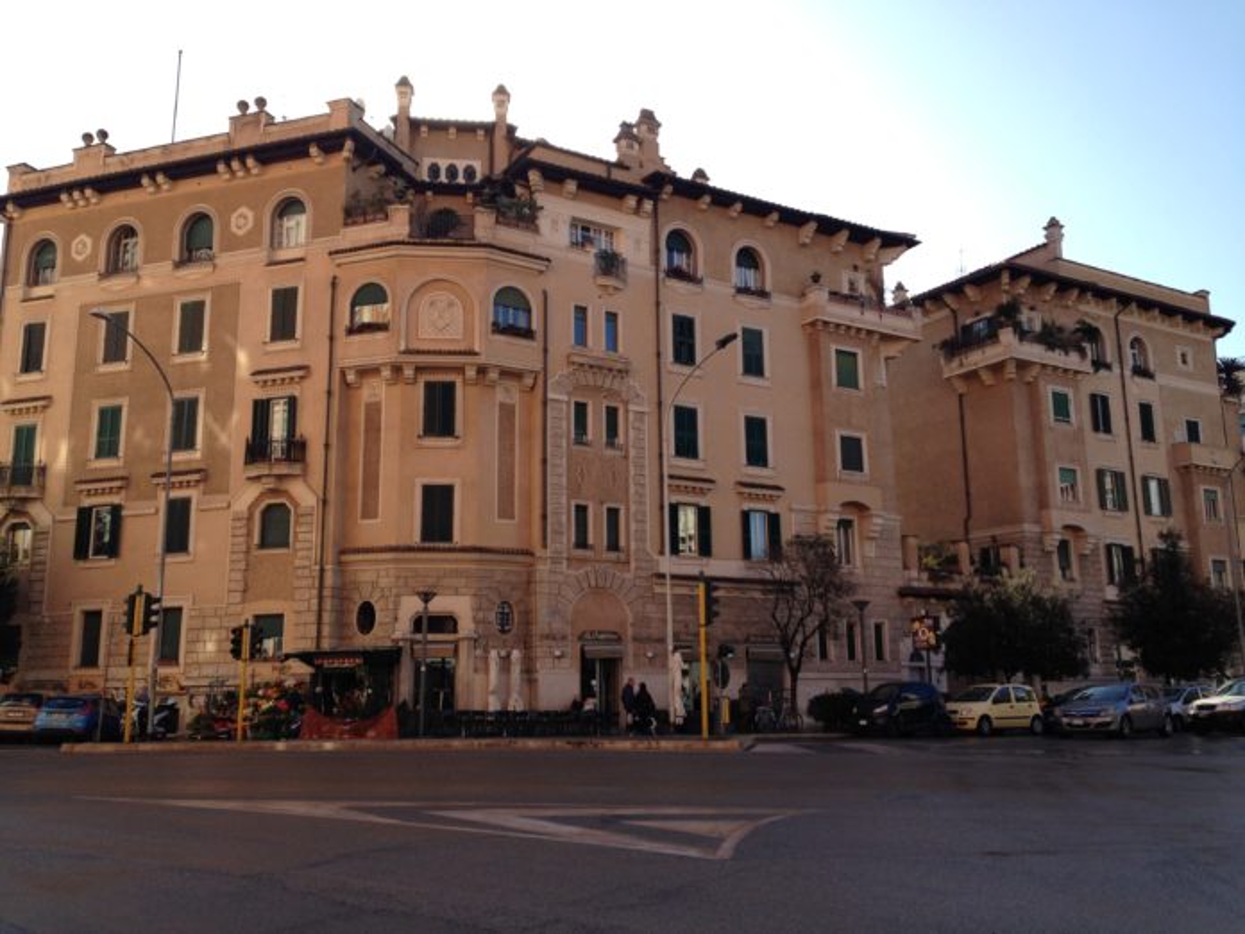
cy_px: 467
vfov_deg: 42.9
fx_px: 1187
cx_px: 622
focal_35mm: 33
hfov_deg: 55.4
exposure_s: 1/797
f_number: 2.4
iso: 50
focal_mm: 4.12
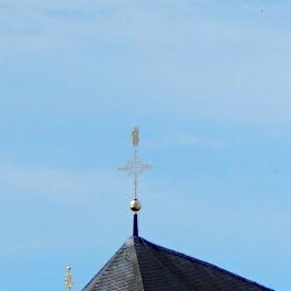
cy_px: 186
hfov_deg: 2.7
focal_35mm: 649
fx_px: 6173
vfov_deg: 2.7
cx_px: 495
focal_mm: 28.7
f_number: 5.1
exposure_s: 1/800
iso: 125
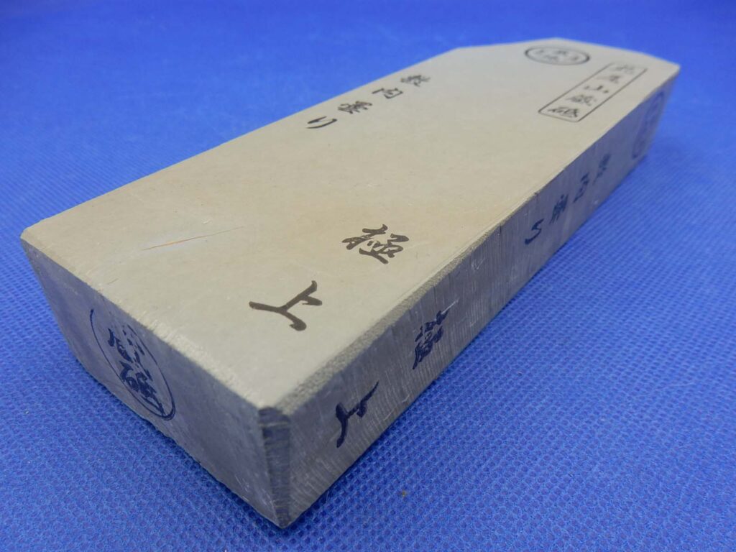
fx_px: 532
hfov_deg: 69.4
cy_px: 276
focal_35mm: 25
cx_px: 368
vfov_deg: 54.9
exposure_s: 1/80
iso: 125
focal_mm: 4.5
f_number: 3.7
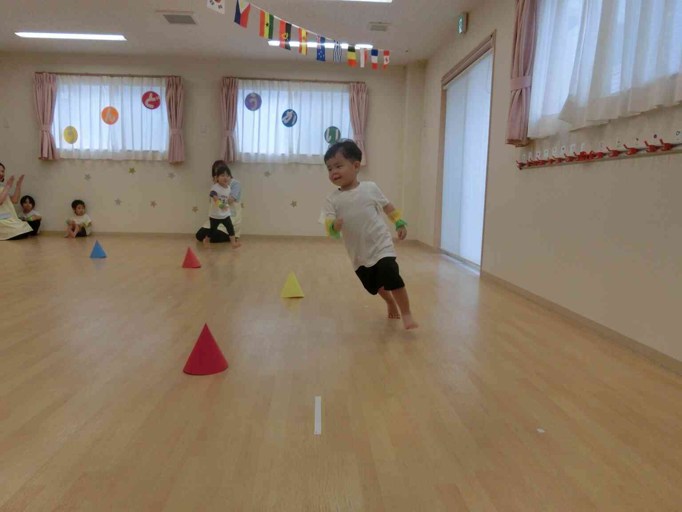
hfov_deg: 69.4
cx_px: 341
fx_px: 493
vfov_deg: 54.9
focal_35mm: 25
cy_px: 256
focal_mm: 4.5
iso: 200
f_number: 3.5
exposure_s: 1/125
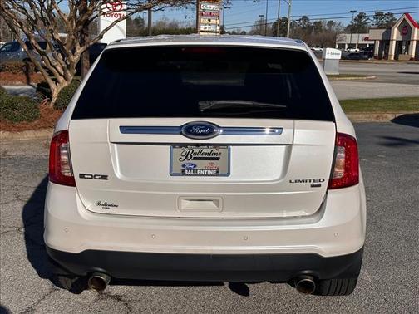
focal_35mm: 48
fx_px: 581
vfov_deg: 30.3
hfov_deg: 39.7
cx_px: 210
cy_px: 157
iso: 64
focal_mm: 6.86
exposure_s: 1/12048
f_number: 1.78
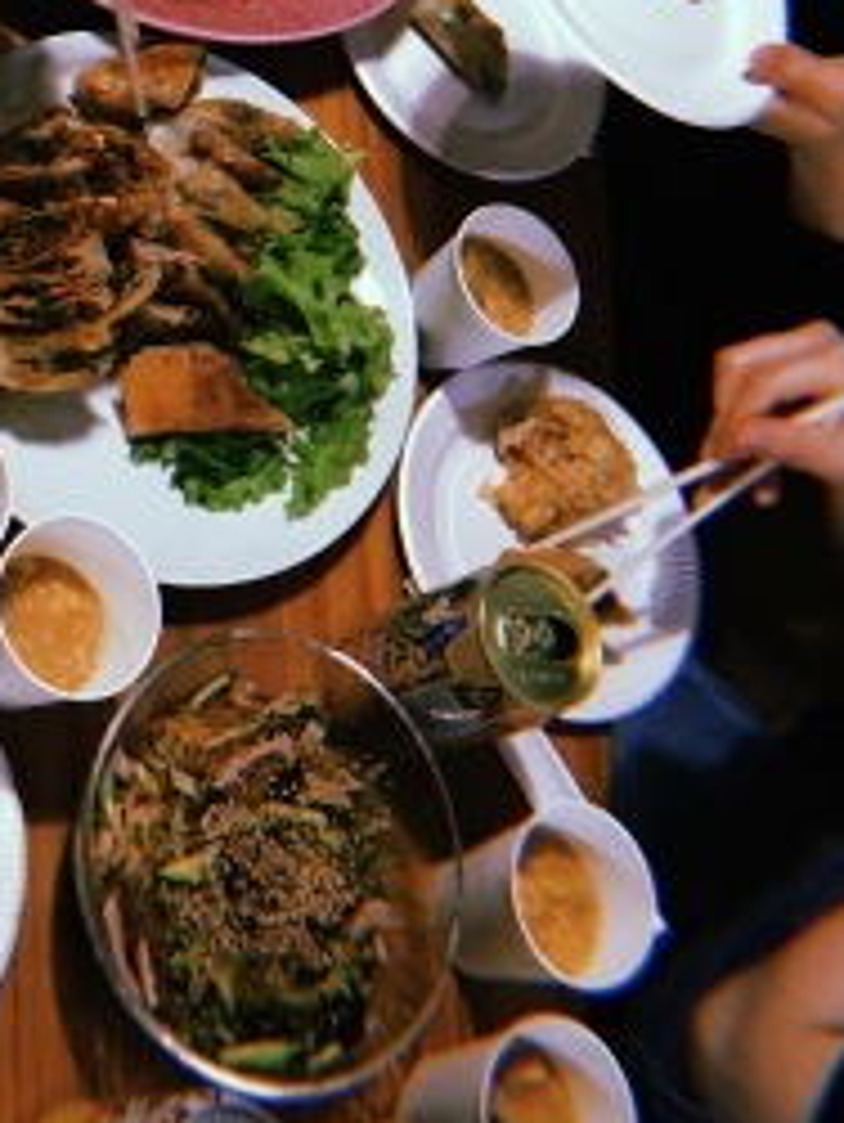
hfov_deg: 24.9
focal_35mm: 58
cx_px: 191
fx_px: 1882
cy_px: 99
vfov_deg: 31.5
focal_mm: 4.15
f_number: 2.2
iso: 200
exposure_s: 1/24
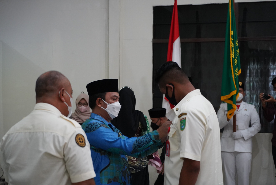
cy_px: 92
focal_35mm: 70
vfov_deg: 19.5
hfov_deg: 28.8
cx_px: 138
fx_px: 537
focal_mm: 70
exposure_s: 1/200
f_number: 4
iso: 6400
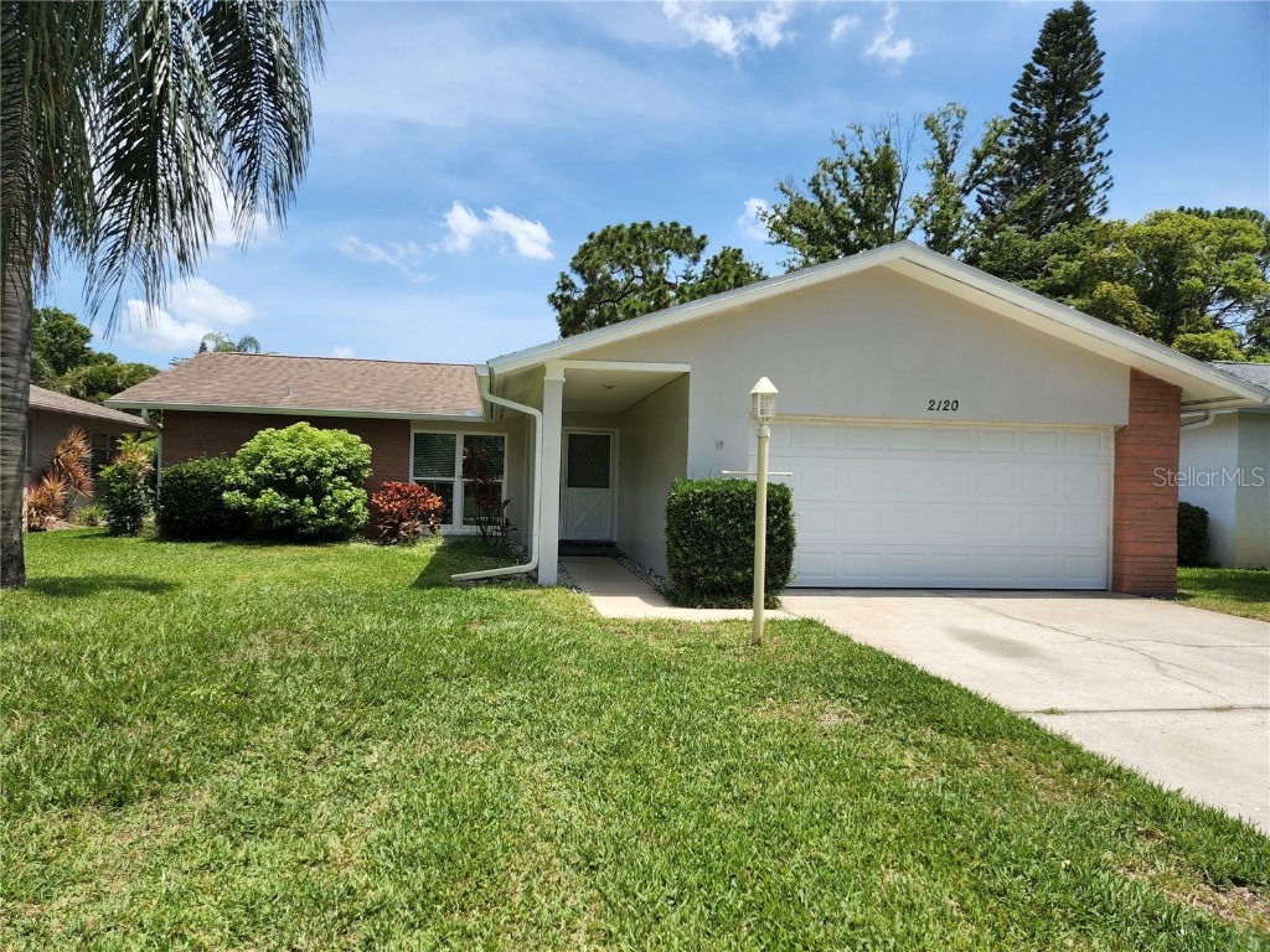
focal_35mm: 23
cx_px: 635
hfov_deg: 73.9
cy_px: 476
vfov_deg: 58.9
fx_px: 844
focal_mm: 5.4
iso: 20
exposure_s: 1/1279
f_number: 1.8
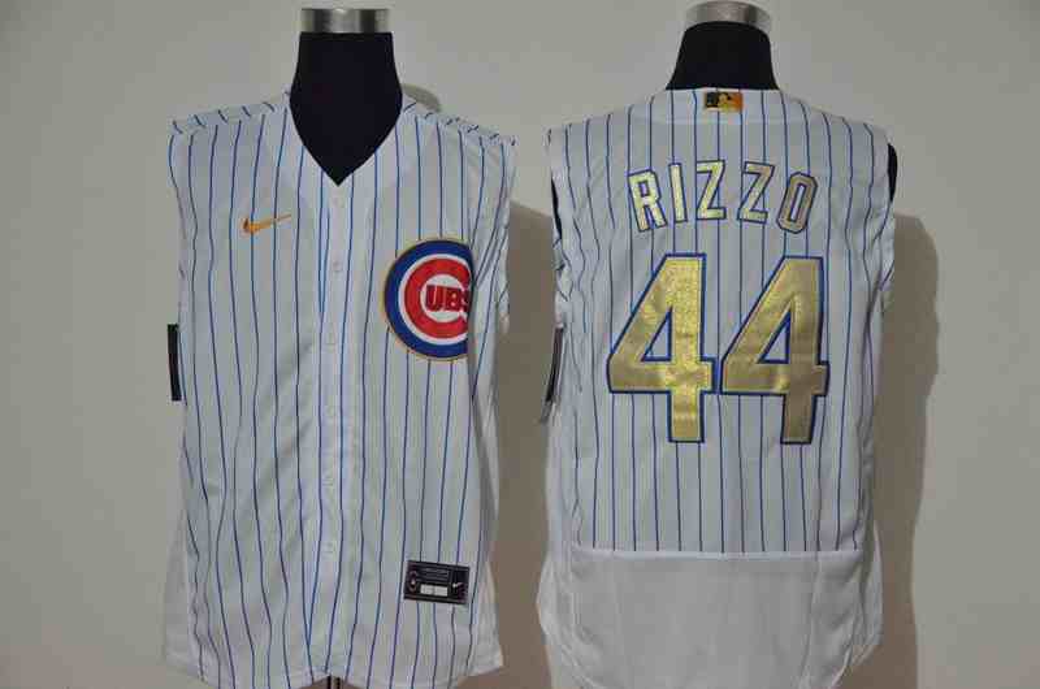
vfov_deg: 18.1
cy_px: 344
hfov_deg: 27.0
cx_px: 520
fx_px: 2162
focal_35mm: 75
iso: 4000
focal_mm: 50
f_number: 4.8
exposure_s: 1/50
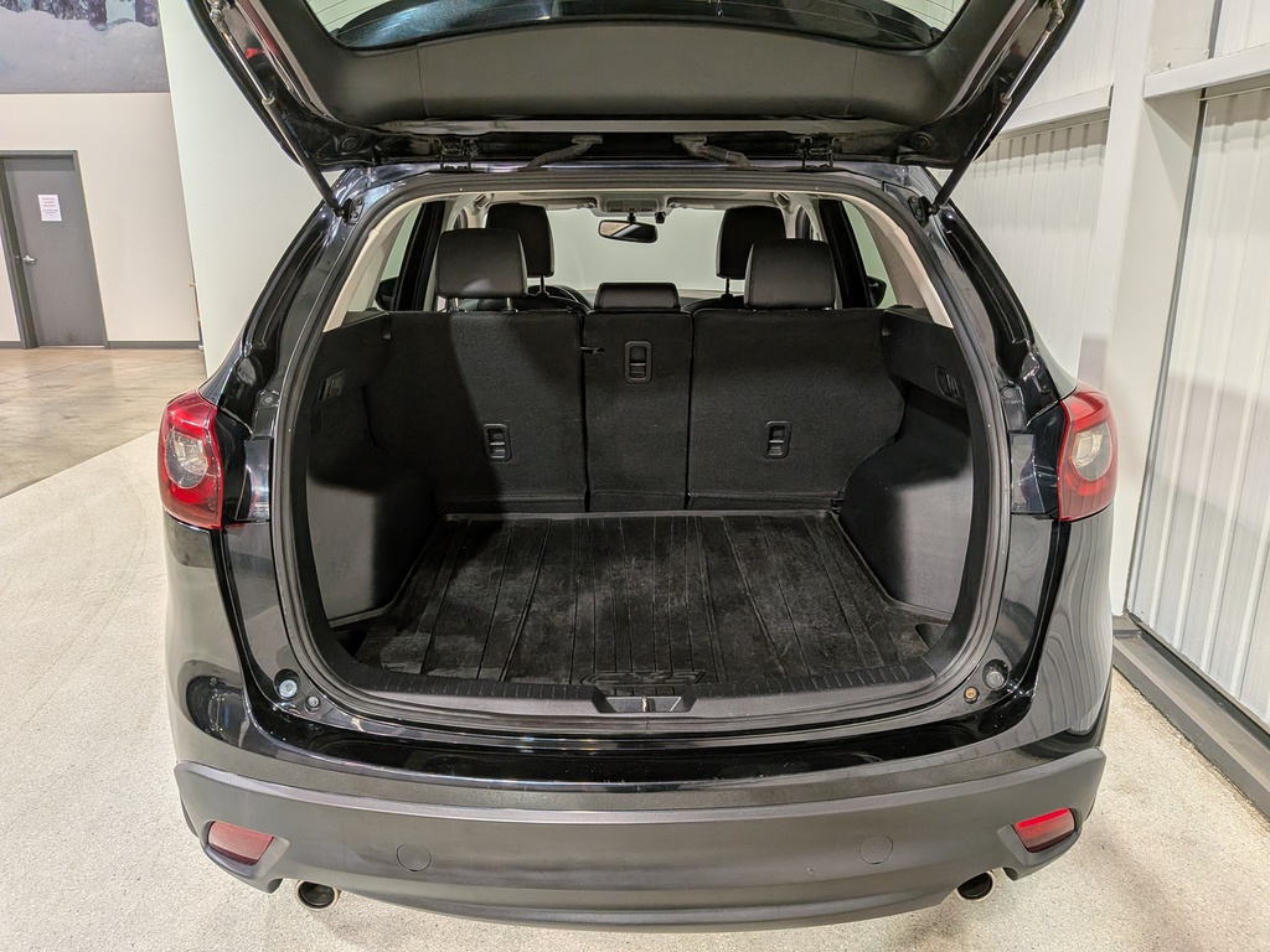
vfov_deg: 56.8
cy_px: 476
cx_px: 635
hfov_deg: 71.6
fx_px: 881
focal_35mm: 24
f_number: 1.7
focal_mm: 4.53
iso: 45
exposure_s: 1/120
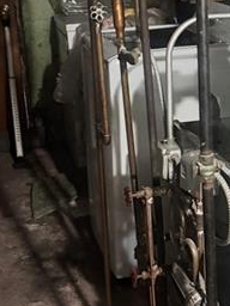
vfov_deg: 26.8
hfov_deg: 19.7
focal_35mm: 72
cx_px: 246
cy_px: 92
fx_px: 638
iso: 1250
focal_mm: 6.76
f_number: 1.78
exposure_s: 1/30
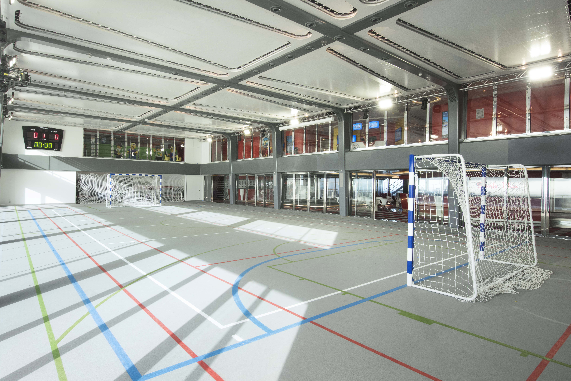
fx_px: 333
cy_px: 184
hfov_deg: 81.2
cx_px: 274
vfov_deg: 59.5
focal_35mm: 21
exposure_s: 1/40
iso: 640
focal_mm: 20
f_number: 11
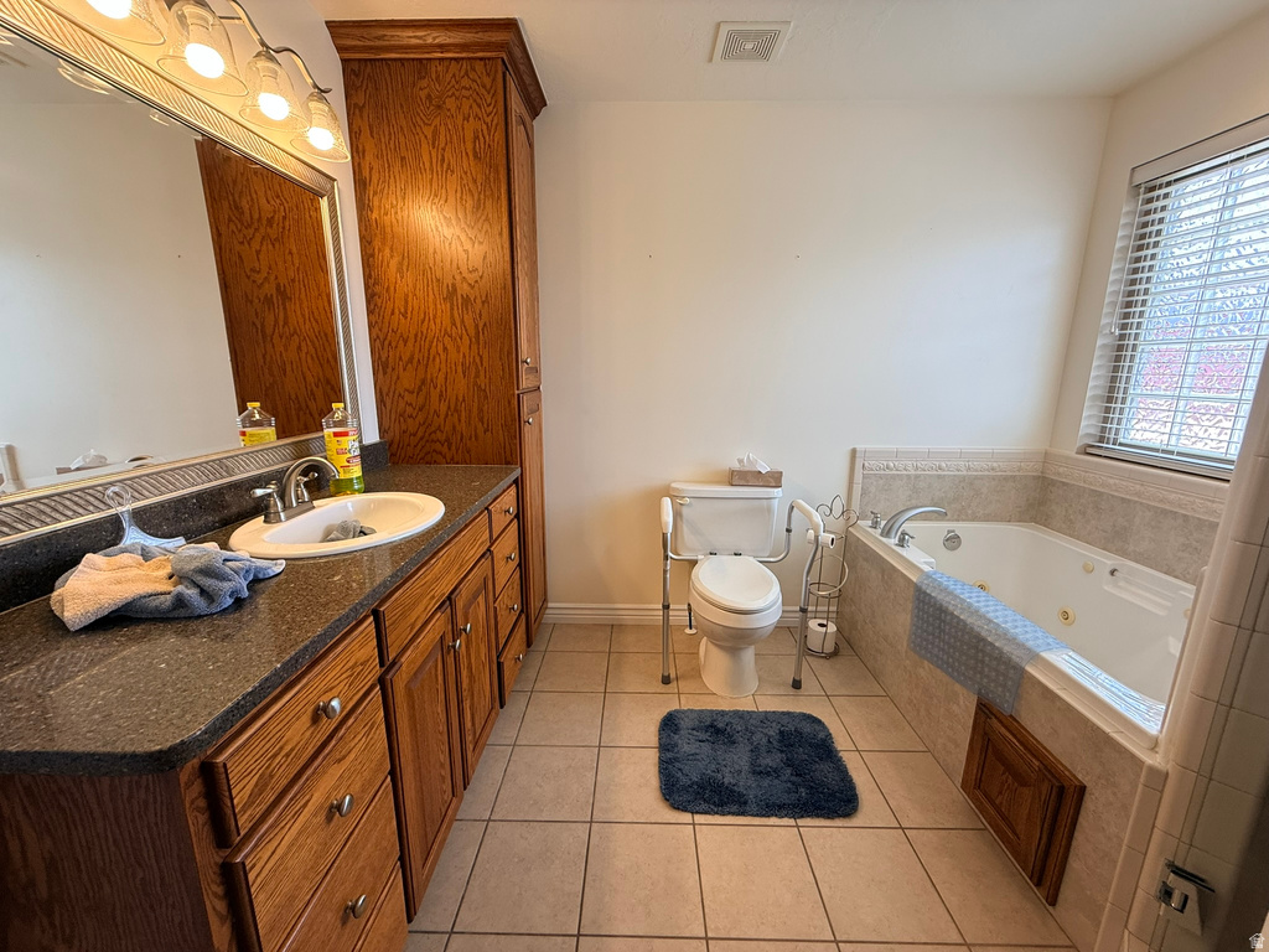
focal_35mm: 14
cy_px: 476
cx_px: 634
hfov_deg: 102.1
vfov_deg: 85.7
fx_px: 513
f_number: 2.2
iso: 80
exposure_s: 1/120
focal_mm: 2.22
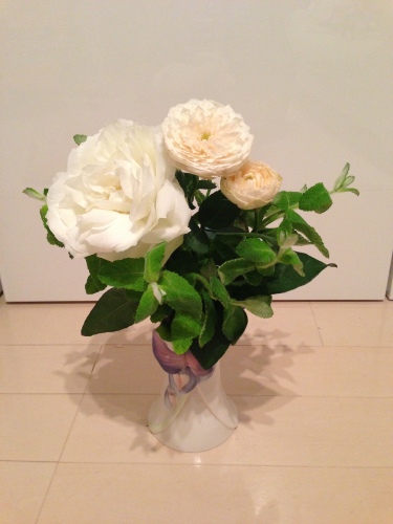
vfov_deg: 55.4
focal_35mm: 33
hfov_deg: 42.9
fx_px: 500
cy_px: 262
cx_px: 196
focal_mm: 4.13
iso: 250
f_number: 2.4
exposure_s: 1/20
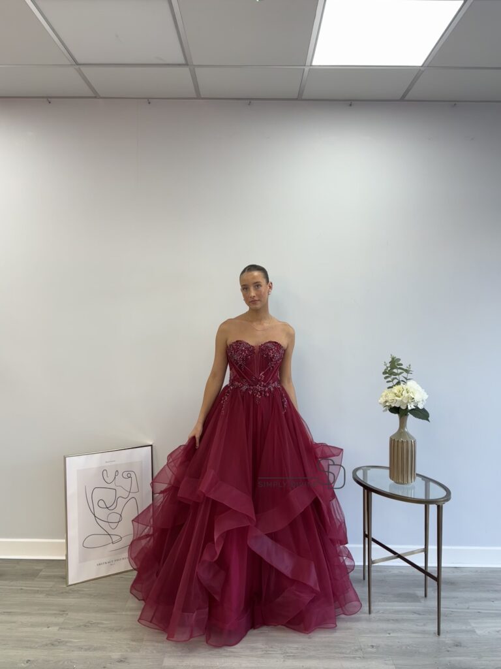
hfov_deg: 56.8
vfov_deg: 71.6
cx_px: 250
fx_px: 463
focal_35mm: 24
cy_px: 334
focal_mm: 6.86
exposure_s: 1/100
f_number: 1.78
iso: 160
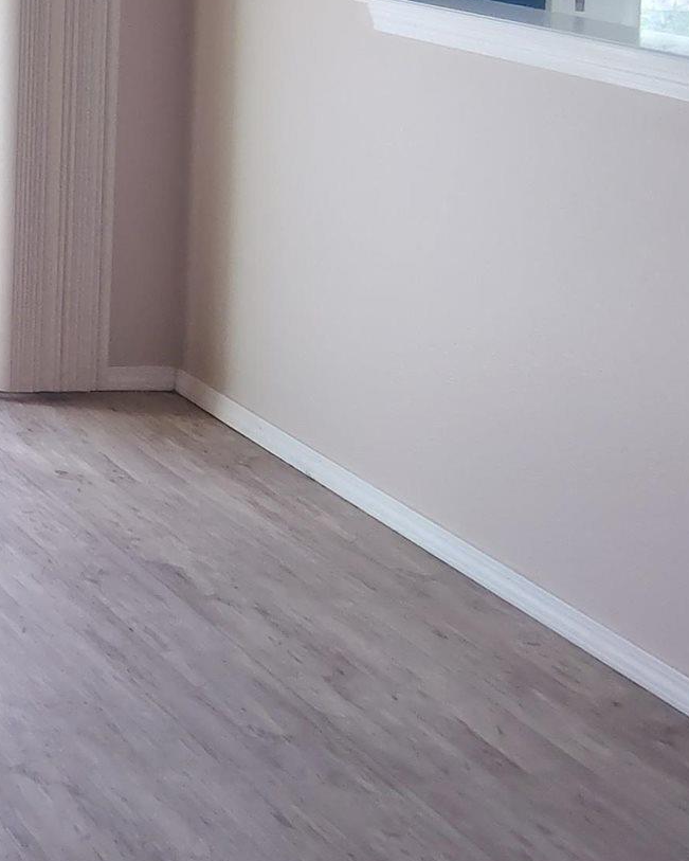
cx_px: -803
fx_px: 1503
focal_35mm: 59
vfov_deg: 27.6
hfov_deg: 16.7
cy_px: -199
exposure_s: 1/120
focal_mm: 2.13
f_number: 2.2
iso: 223
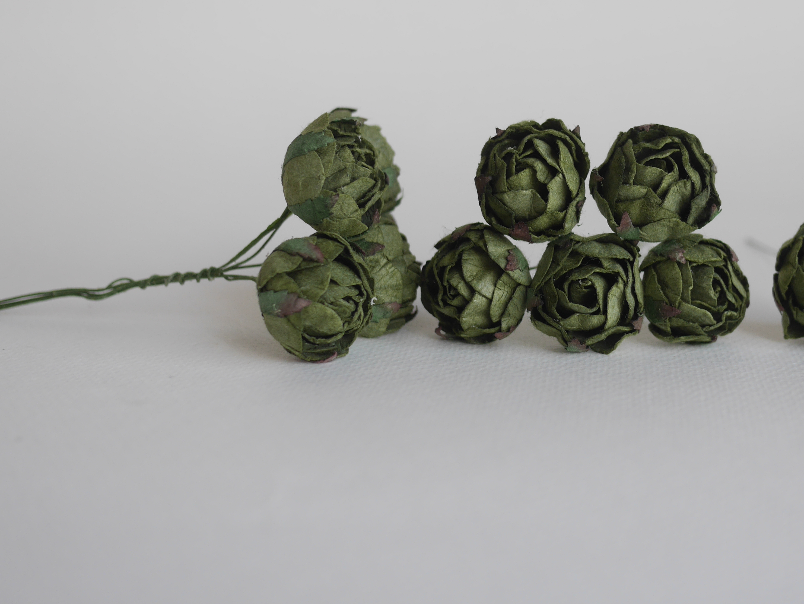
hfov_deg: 30.9
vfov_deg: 23.5
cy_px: 195
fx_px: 1441
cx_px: 536
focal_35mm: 62
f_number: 2.2
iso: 200
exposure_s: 1/160
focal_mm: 20
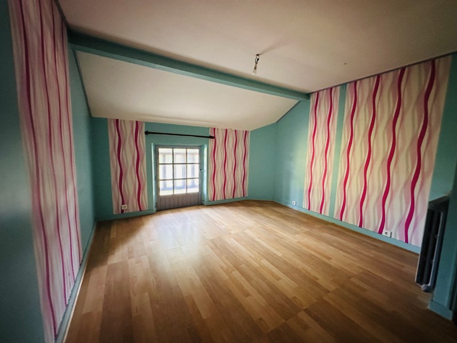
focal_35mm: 14
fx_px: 185
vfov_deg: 85.7
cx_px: 228
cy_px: 172
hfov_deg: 102.1
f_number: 2.2
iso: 1000
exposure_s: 1/60
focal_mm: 2.22
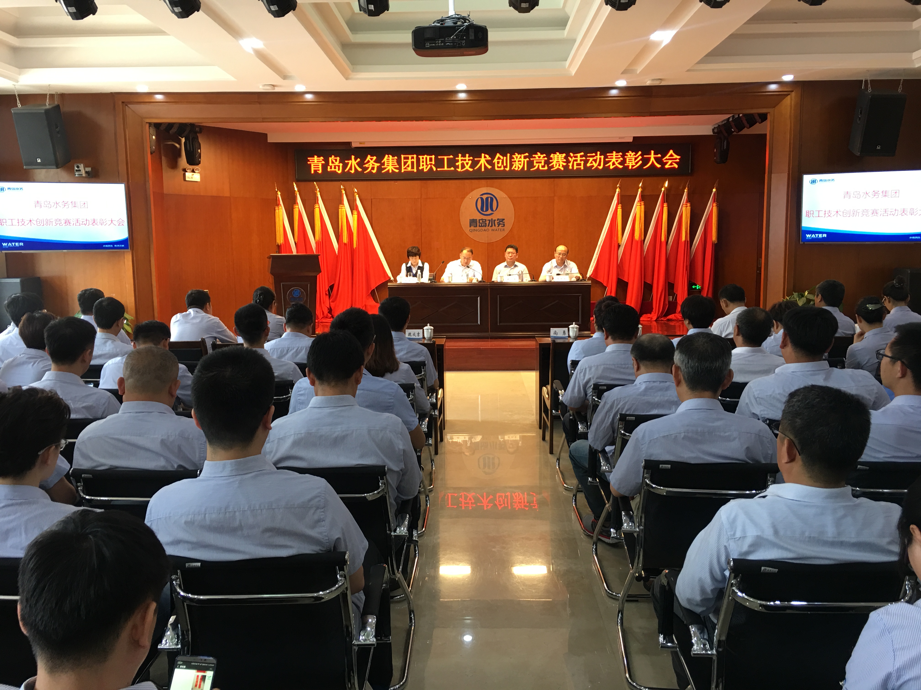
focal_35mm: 29
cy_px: 345
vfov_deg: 48.2
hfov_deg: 61.7
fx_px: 772
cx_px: 460
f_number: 2.2
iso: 40
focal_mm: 4.15
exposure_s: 1/17
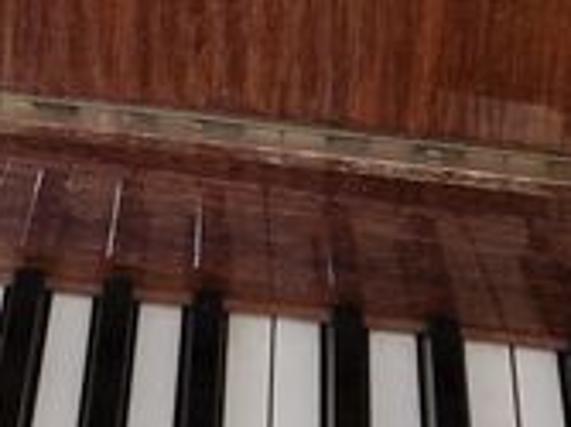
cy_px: -413
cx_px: 51
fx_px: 2275
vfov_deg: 10.0
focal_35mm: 138
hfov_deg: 14.2
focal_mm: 5.4
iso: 640
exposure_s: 1/50
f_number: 1.8
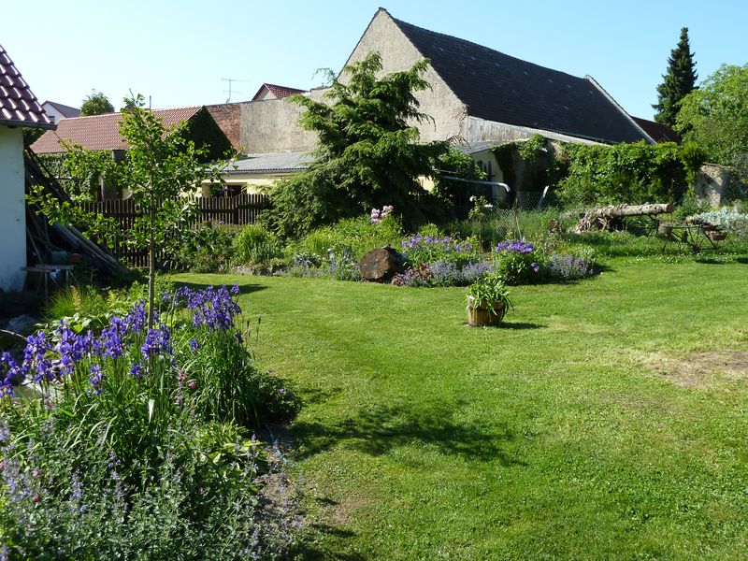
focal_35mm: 32
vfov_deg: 44.2
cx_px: 374
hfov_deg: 56.8
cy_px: 280
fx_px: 691
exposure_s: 1/320
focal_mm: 5.3
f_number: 4
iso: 80
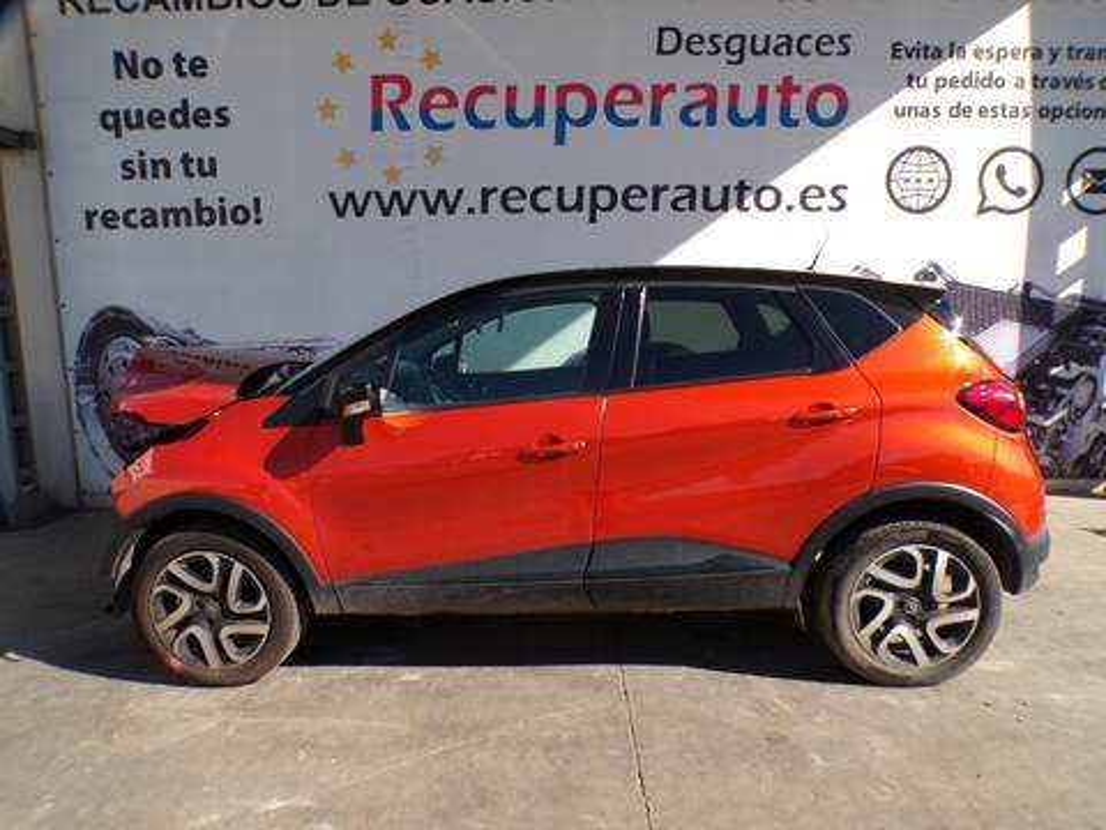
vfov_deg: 56.8
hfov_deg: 71.6
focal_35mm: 24
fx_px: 767
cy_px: 415
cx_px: 553
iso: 100
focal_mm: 4.3
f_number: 5.8
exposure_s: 1/250
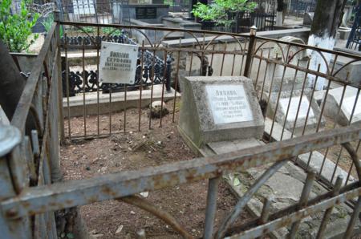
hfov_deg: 67.5
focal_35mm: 27
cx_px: 180
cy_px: 120
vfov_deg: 47.7
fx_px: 270
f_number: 5.6
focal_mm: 18
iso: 360
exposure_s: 1/40
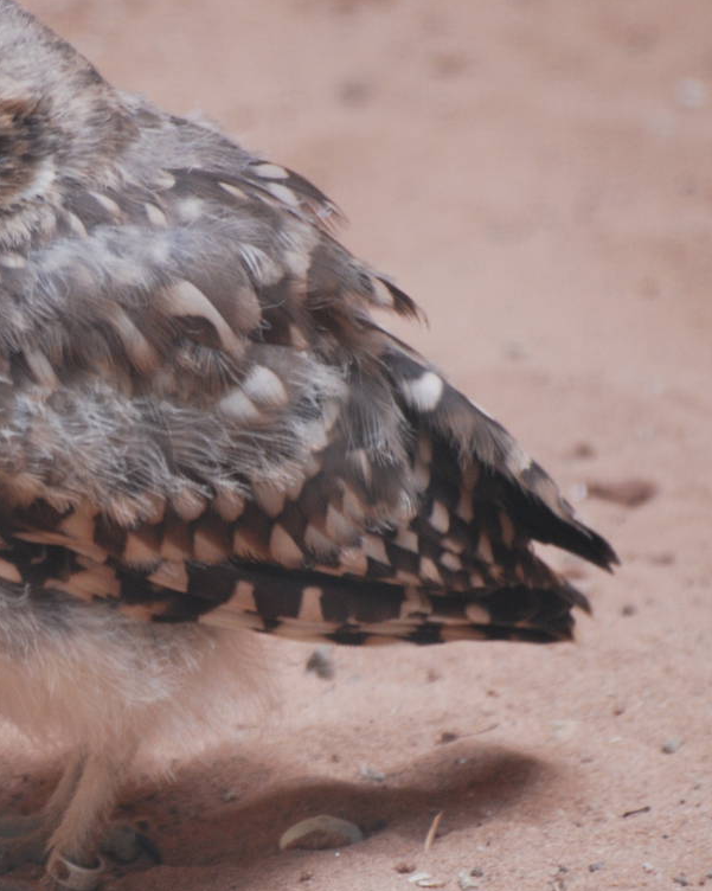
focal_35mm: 720
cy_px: 488
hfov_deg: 2.1
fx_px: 18977
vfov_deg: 2.7
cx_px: 69
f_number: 5.3
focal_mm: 240
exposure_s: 1/40
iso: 400
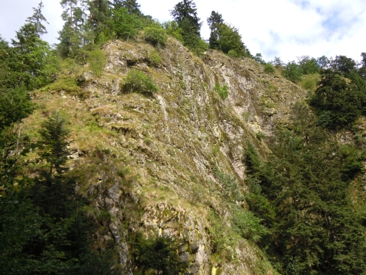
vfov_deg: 46.8
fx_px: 317
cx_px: 183
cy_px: 138
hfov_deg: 60.0
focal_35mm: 30
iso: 100
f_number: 3.5
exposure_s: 1/320
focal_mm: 5.4
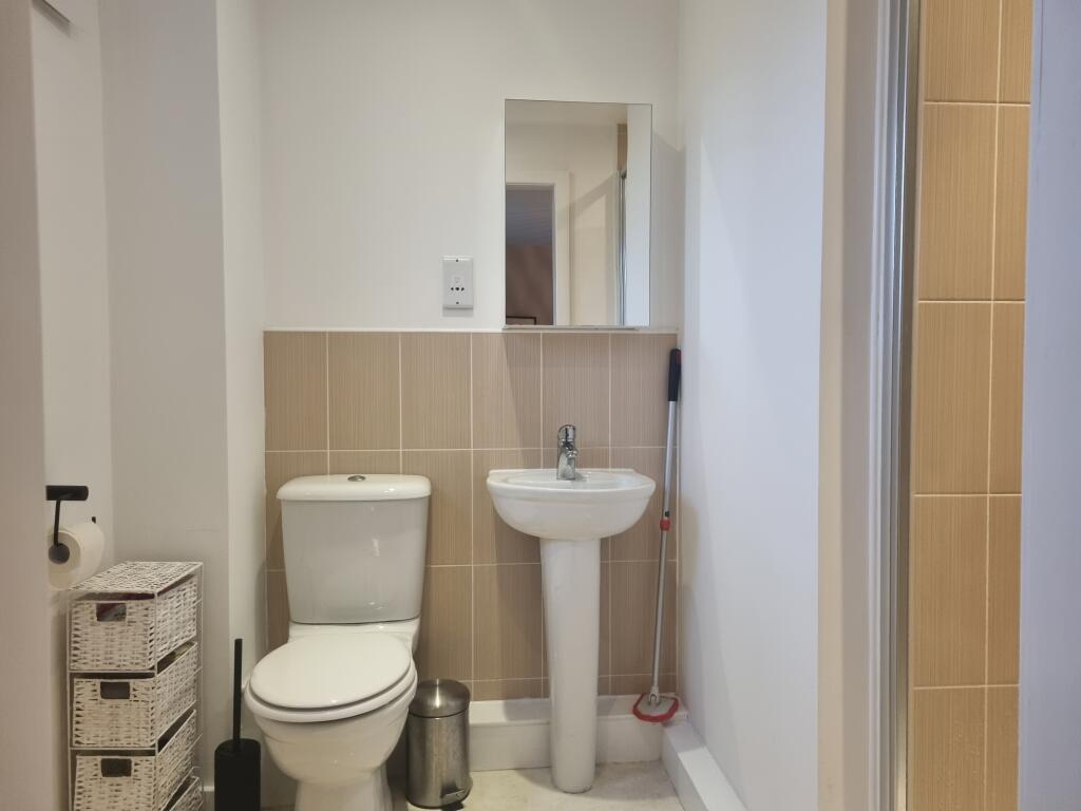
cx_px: 540
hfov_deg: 67.3
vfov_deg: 53.1
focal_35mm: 26
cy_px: 406
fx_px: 812
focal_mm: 5.4
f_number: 1.8
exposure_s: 1/50
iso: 250
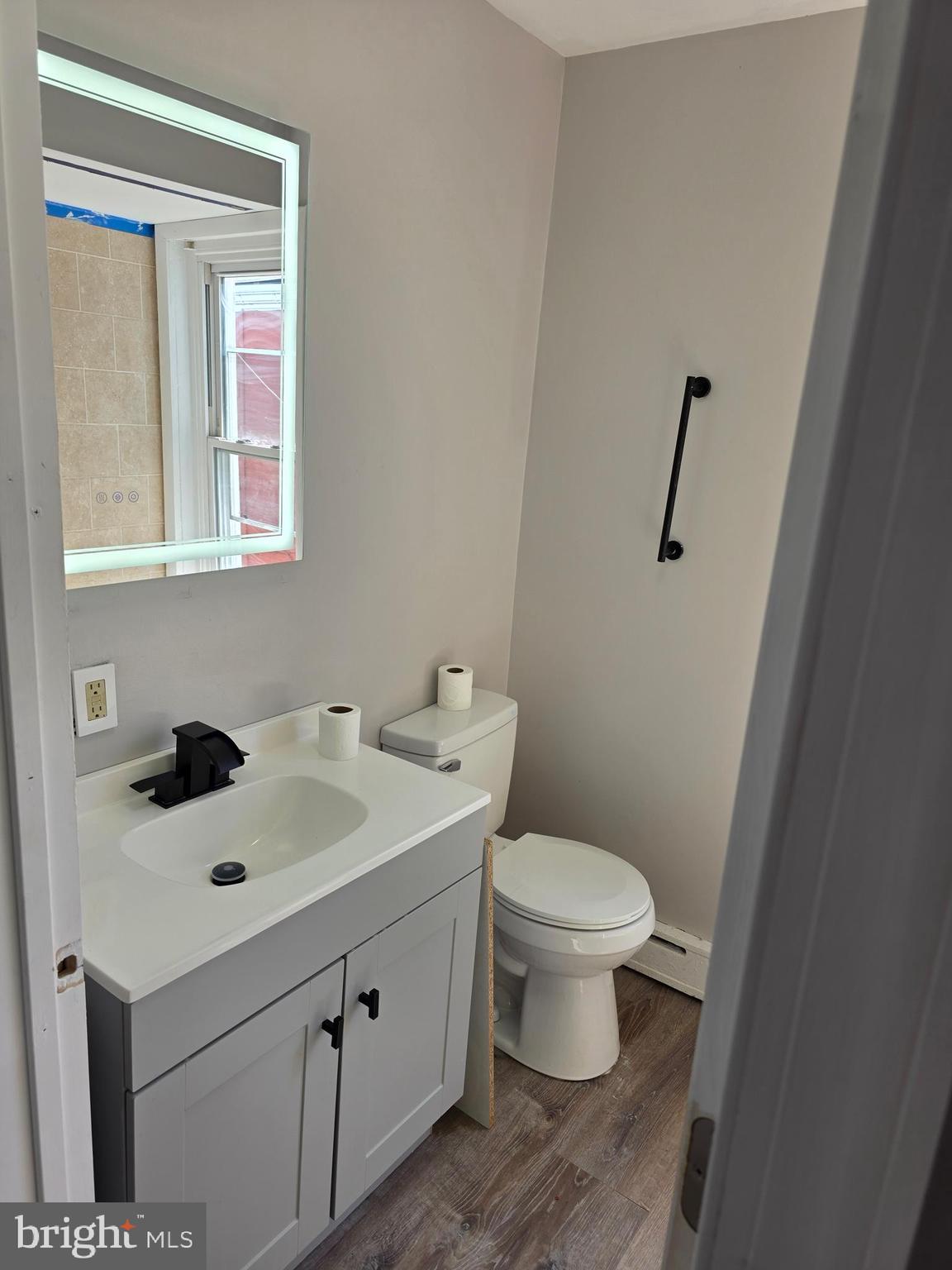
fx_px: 843
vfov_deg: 73.9
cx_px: 476
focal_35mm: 23
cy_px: 635
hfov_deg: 58.9
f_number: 1.7
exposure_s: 1/120
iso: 20
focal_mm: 6.3
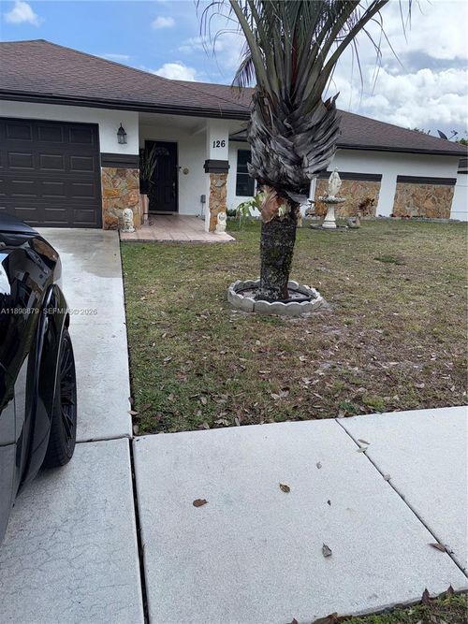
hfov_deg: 56.8
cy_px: 312
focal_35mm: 24
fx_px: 433
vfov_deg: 71.6
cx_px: 234
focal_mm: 6.76
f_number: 1.78
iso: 64
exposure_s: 1/3953
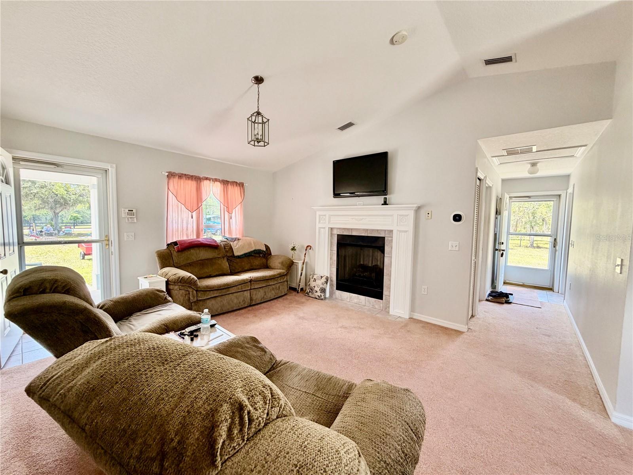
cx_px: 316
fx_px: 256
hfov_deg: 102.1
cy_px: 238
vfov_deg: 85.7
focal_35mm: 14
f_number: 2.2
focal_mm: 2.22
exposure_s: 1/121
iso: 160
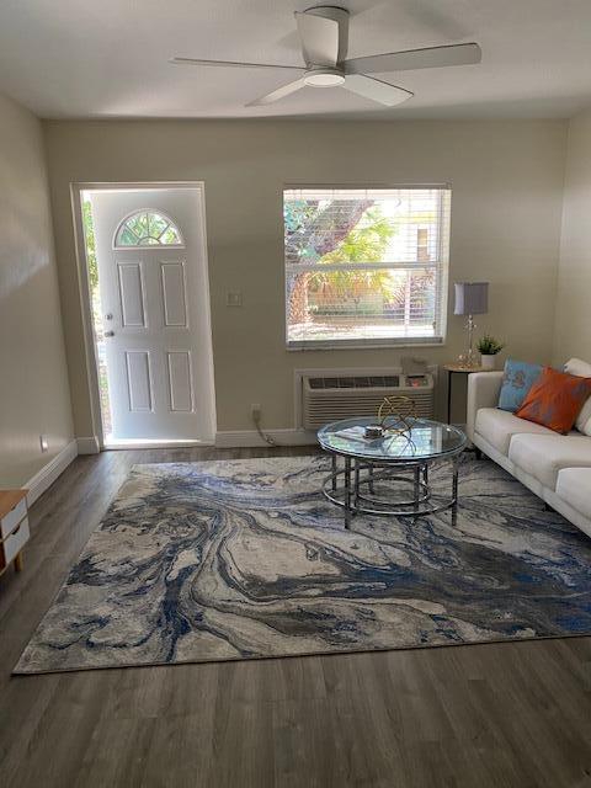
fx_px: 592
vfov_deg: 67.3
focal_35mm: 26
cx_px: 296
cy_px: 394
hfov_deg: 53.1
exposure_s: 1/60
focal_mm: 4.25
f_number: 1.8
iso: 250
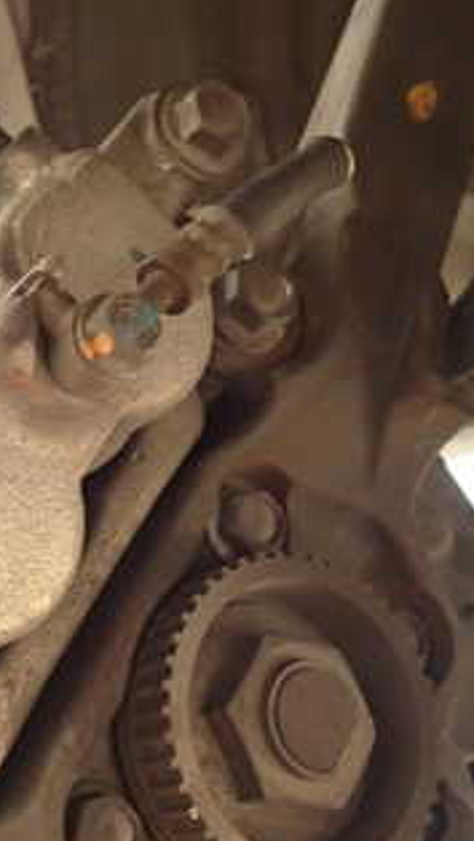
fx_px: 1160
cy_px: 512
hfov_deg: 22.4
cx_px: 19
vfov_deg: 39.6
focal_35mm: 52
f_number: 2
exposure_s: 1/30
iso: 320
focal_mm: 4.5
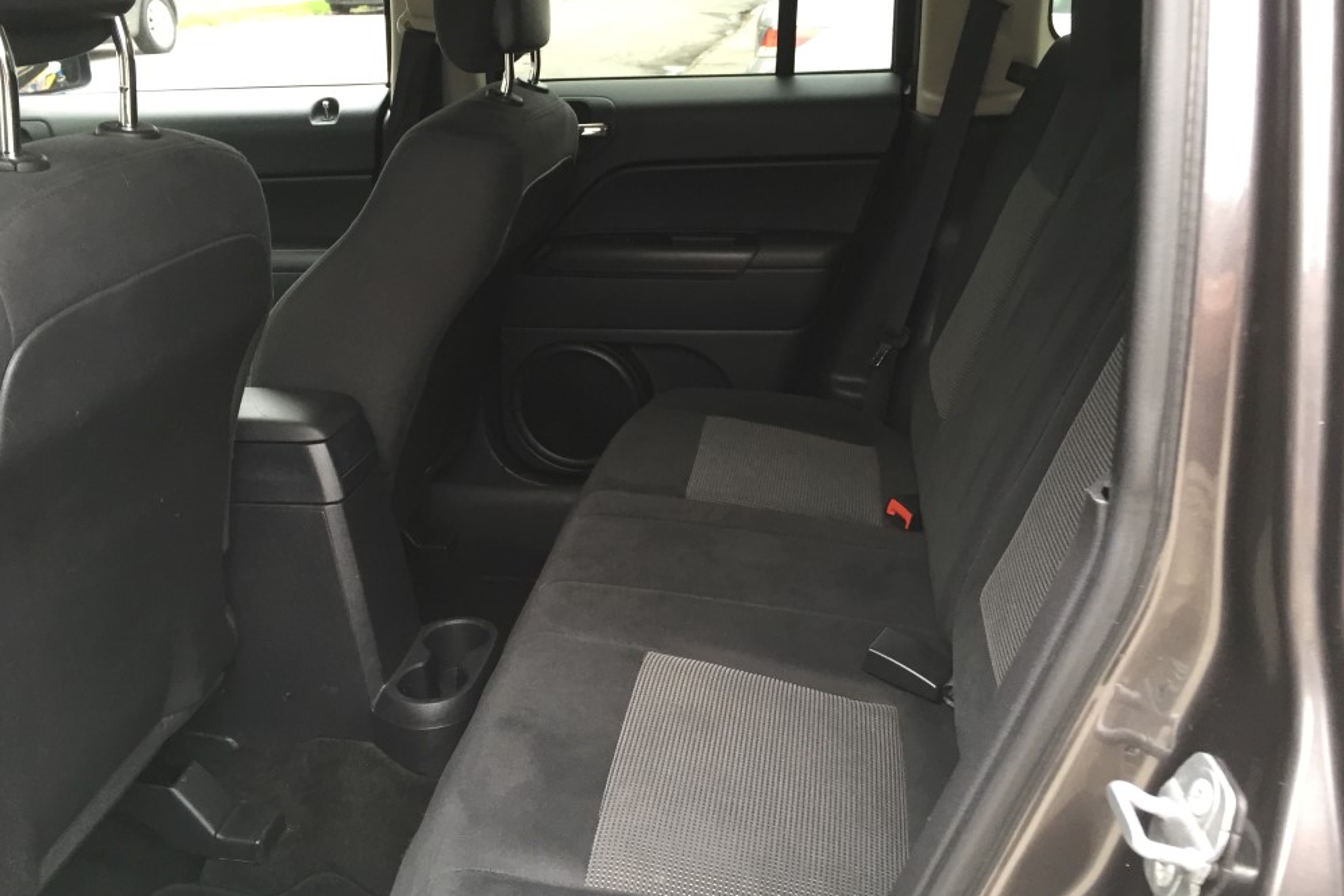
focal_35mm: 31
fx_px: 1157
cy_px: 390
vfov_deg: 42.2
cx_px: 671
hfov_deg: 60.3
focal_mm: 4.15
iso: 40
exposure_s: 1/30
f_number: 2.2
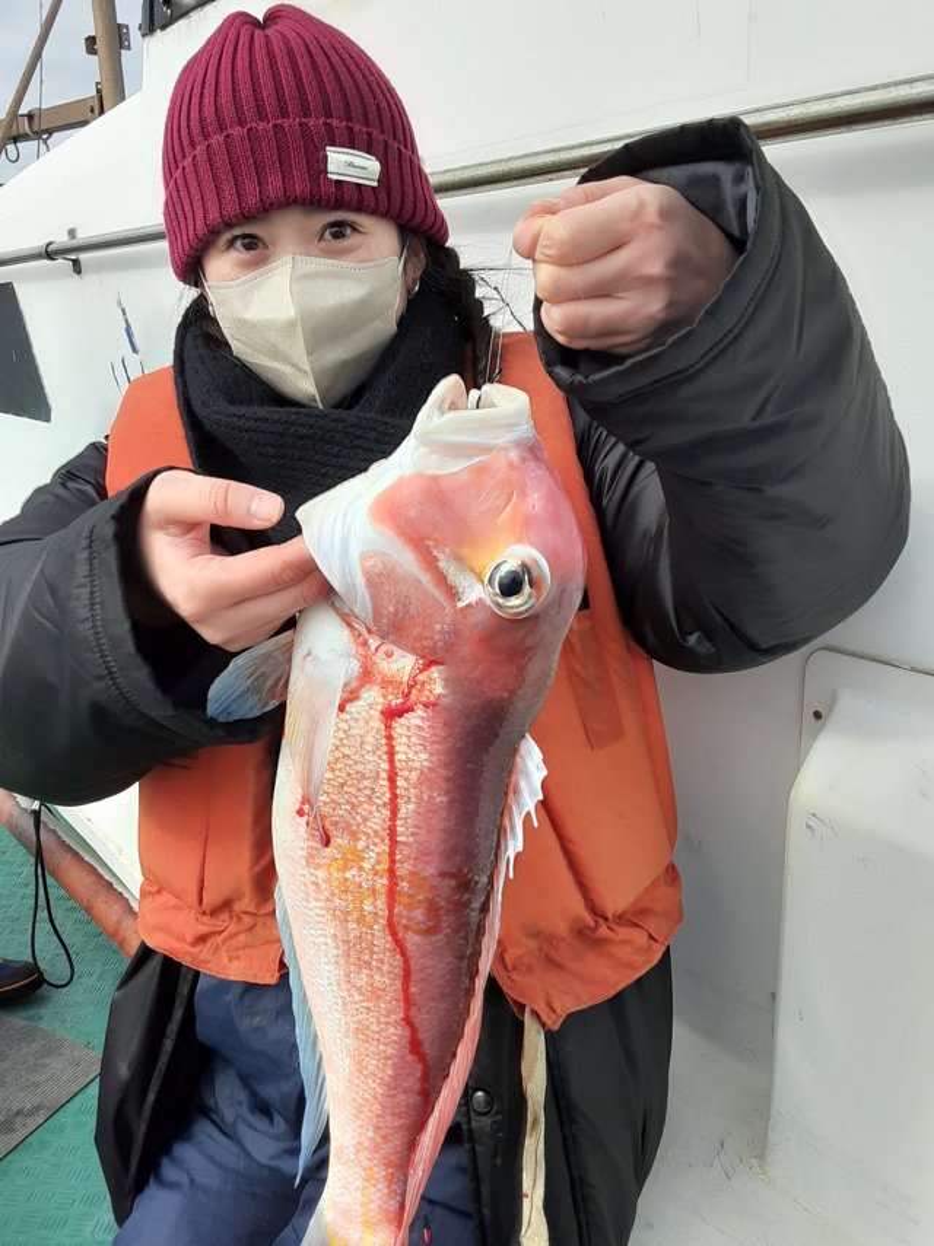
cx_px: 467
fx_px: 972
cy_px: 623
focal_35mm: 27
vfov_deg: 65.3
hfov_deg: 51.3
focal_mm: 2.91
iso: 40
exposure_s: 1/1153
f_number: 1.9
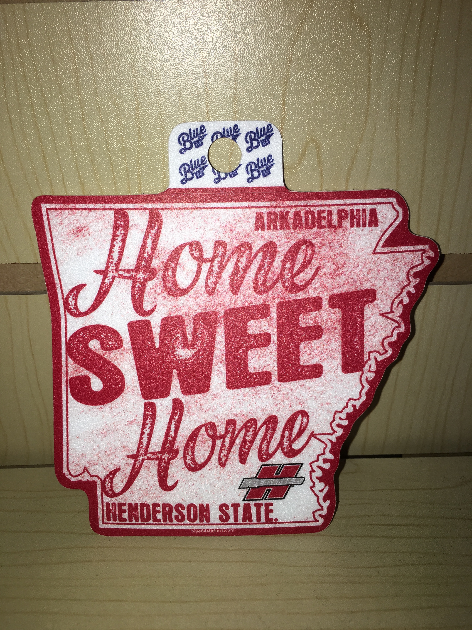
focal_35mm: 29
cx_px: 236
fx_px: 527
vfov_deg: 61.7
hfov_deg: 48.2
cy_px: 315
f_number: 2.2
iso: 25
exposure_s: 1/197
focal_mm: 4.15
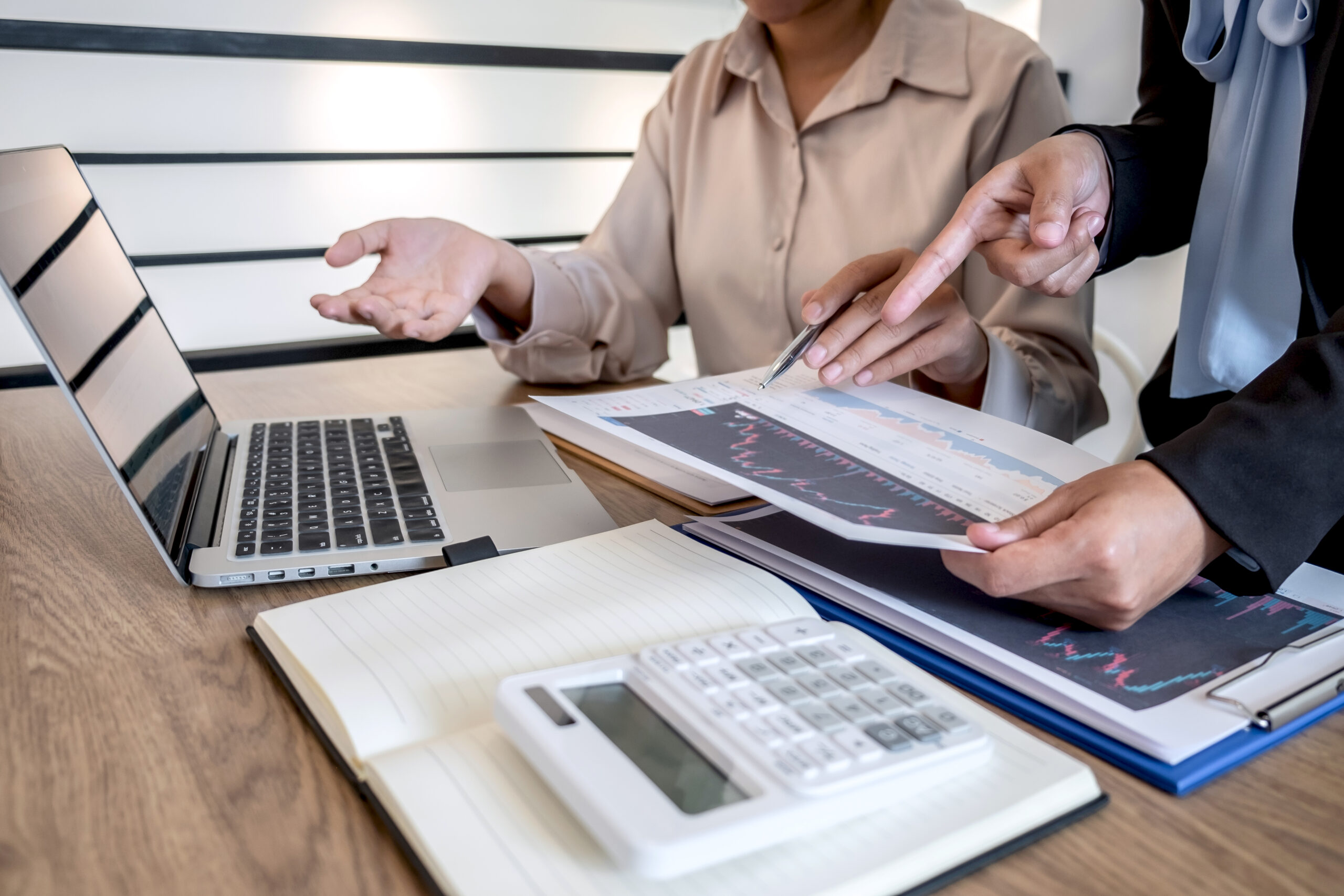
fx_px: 1157
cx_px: 672
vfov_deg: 42.3
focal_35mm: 31
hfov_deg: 60.3
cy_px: 448
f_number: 3.2
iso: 400
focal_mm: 20.5
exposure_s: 1/80
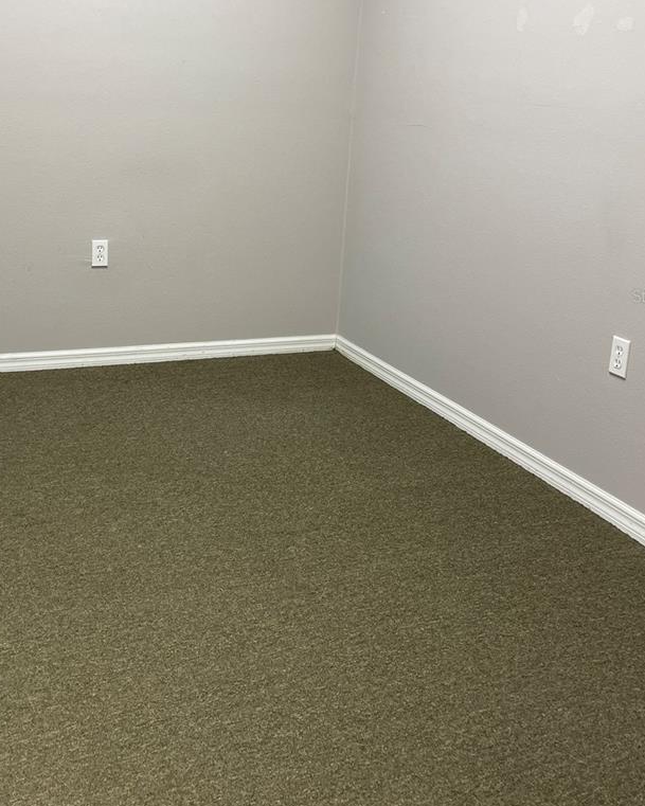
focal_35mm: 40
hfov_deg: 37.1
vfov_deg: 45.3
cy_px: 295
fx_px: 954
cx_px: 231
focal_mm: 5.1
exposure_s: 1/60
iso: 80
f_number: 1.6
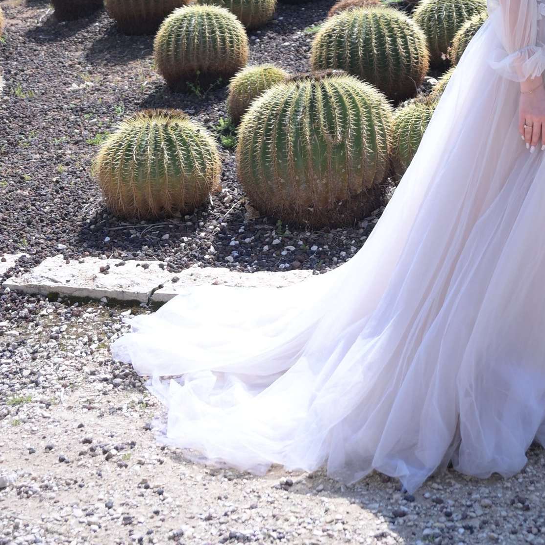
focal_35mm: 86
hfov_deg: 19.6
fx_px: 1540
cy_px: -147
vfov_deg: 18.7
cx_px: 517
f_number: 3.2
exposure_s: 1/800
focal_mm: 29.5
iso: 100
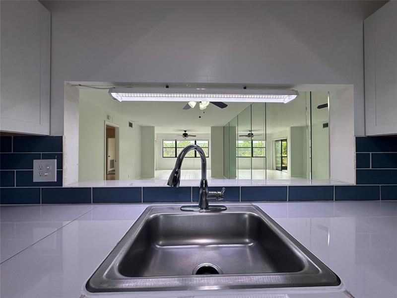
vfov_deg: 85.7
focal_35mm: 14
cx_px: 198
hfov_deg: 102.1
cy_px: 149
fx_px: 161
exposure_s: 1/224
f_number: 2.2
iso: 40
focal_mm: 2.22
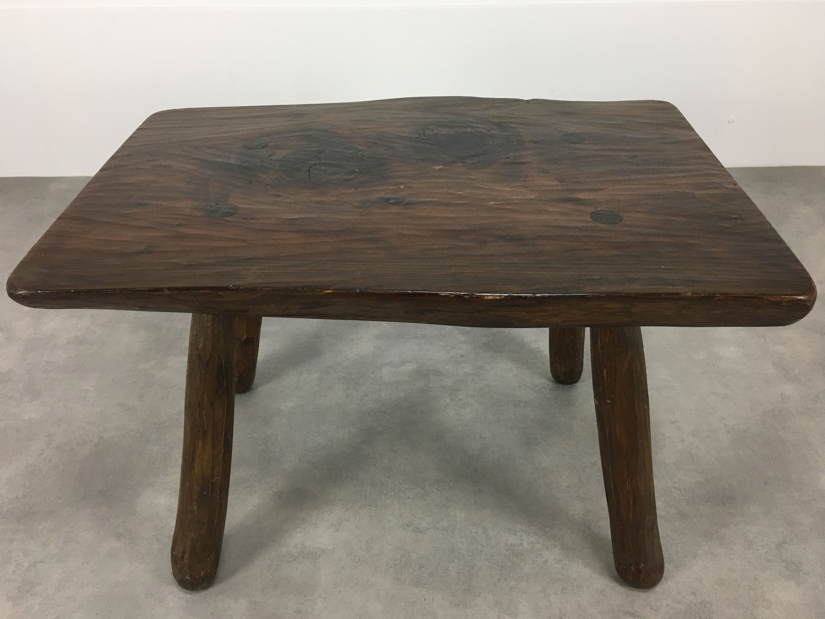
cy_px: 310
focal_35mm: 29
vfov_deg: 48.2
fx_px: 691
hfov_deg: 61.7
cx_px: 412
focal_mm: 4.15
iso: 50
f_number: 2.2
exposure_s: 1/33
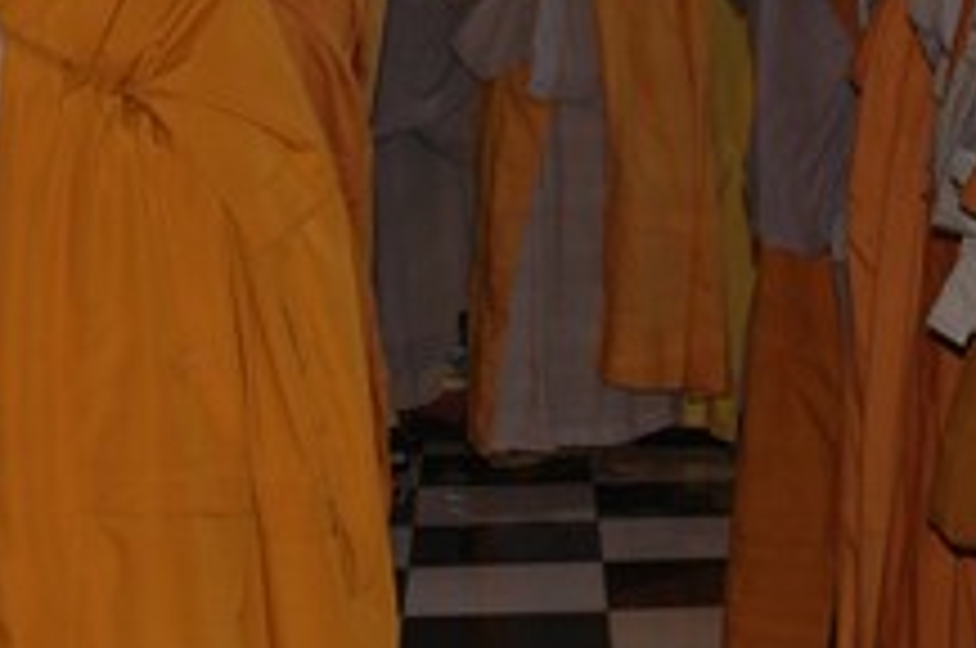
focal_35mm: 135
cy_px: -270
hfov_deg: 15.0
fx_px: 3667
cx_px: 873
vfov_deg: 9.8
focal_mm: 31
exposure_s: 1/200
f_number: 7.1
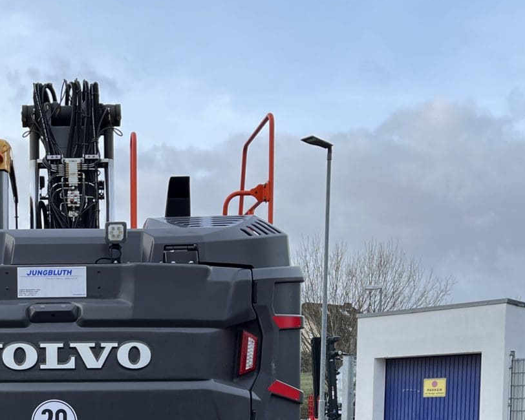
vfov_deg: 22.5
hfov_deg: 28.4
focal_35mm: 64
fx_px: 995
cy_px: 461
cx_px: 51
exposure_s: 1/766
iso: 50
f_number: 1.6
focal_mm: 5.1
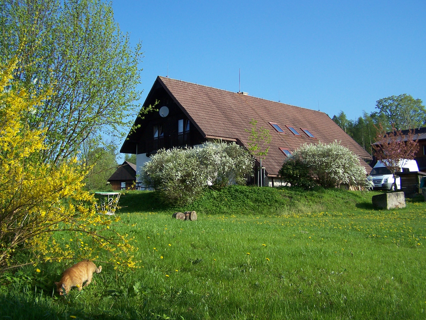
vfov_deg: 36.8
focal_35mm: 39
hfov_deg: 47.9
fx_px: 480
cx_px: 210
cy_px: 161
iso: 80
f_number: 2.8
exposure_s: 1/1000
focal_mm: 6.3
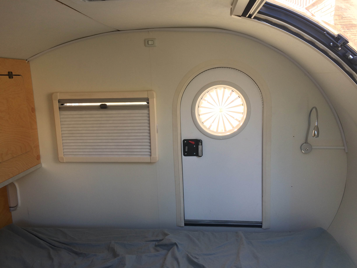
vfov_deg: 48.2
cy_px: 134
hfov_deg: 61.7
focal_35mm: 29
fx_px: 299
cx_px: 178
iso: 32
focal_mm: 4.15
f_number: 2.2
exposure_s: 1/40
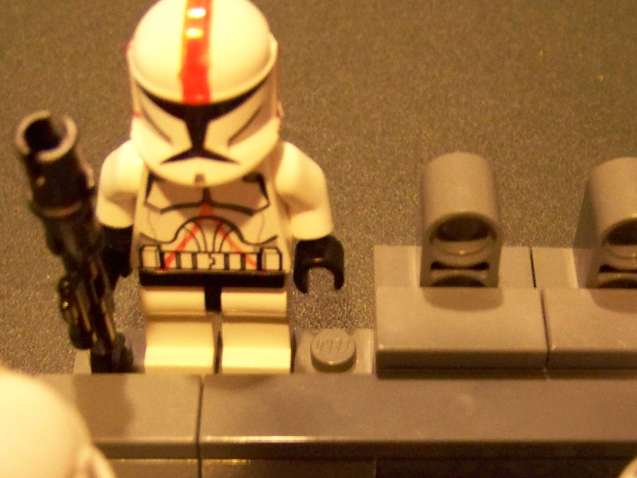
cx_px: 351
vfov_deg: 21.5
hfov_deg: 29.0
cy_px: 416
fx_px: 1233
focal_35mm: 67
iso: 400
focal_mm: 5.85
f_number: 2.8
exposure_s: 1/8
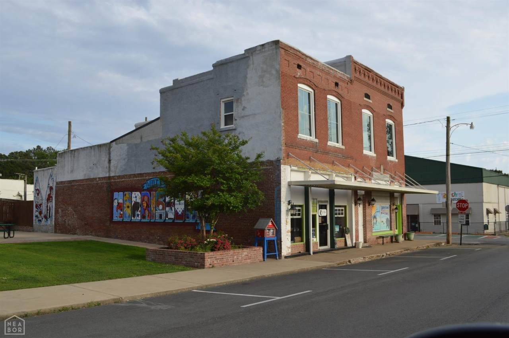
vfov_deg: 43.5
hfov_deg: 62.0
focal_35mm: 30
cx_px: 254
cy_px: 169
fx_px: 424
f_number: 6.3
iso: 100
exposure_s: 1/160
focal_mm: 20
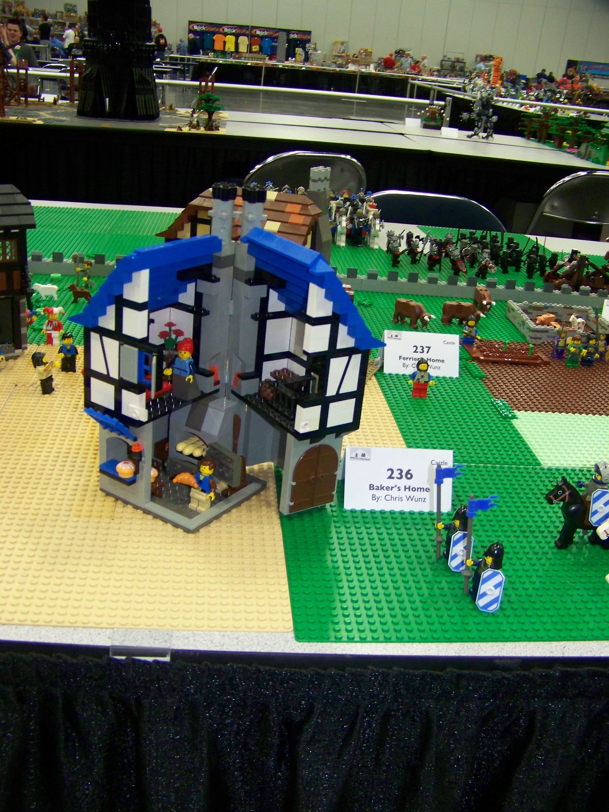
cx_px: 304
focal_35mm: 36
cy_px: 406
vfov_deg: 51.4
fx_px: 844
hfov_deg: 39.7
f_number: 2.8
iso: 200
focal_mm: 5.85
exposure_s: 1/30
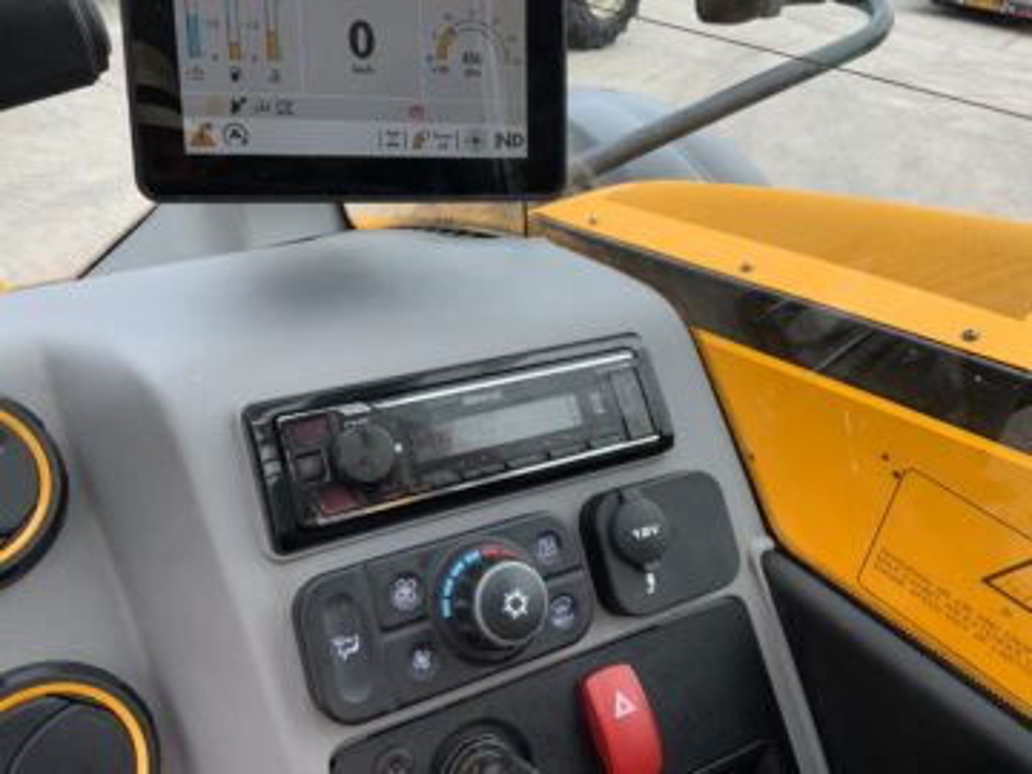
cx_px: 516
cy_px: 387
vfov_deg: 48.2
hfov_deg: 61.7
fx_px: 865
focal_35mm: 29
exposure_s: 1/238
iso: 16
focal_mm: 3
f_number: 1.8
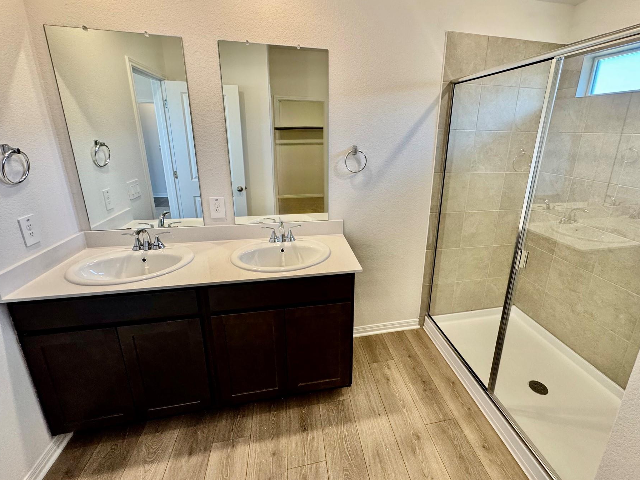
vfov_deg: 77.9
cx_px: 356
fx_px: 296
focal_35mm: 16
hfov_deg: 94.1
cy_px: 216
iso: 200
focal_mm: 2.22
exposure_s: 1/120
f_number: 2.2
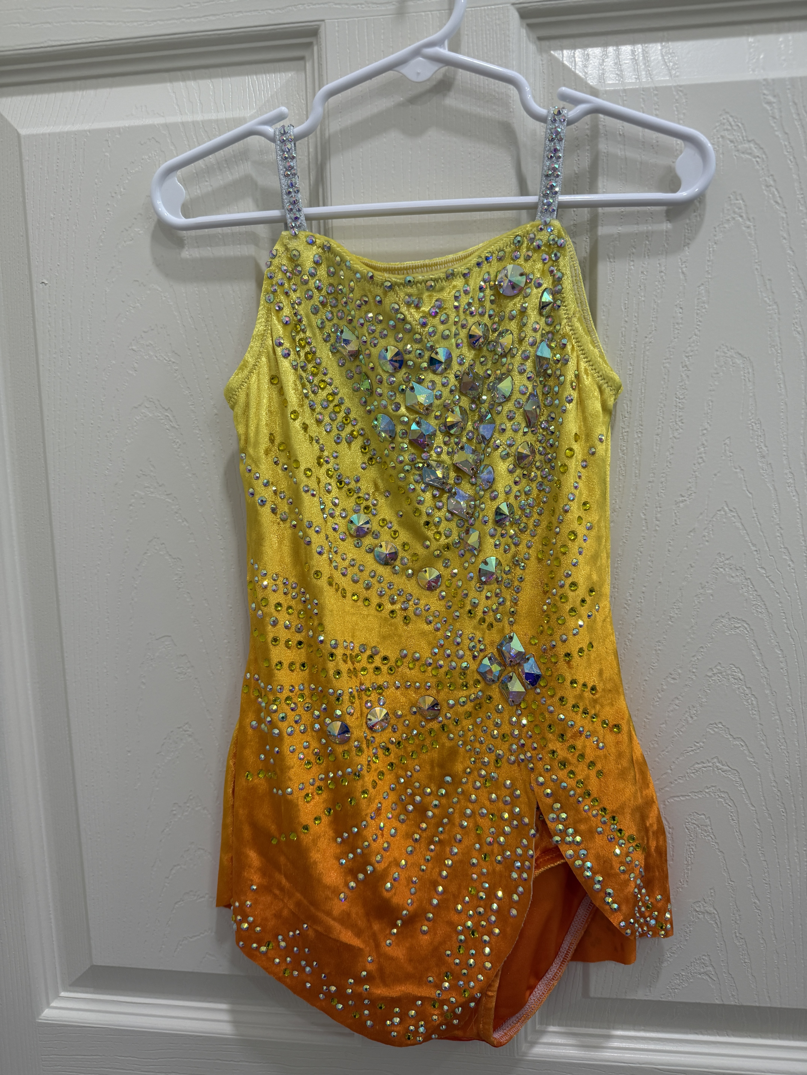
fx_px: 746
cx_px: 404
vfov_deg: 71.6
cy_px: 538
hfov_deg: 56.8
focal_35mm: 24
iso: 125
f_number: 1.78
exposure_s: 1/120
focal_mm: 6.76
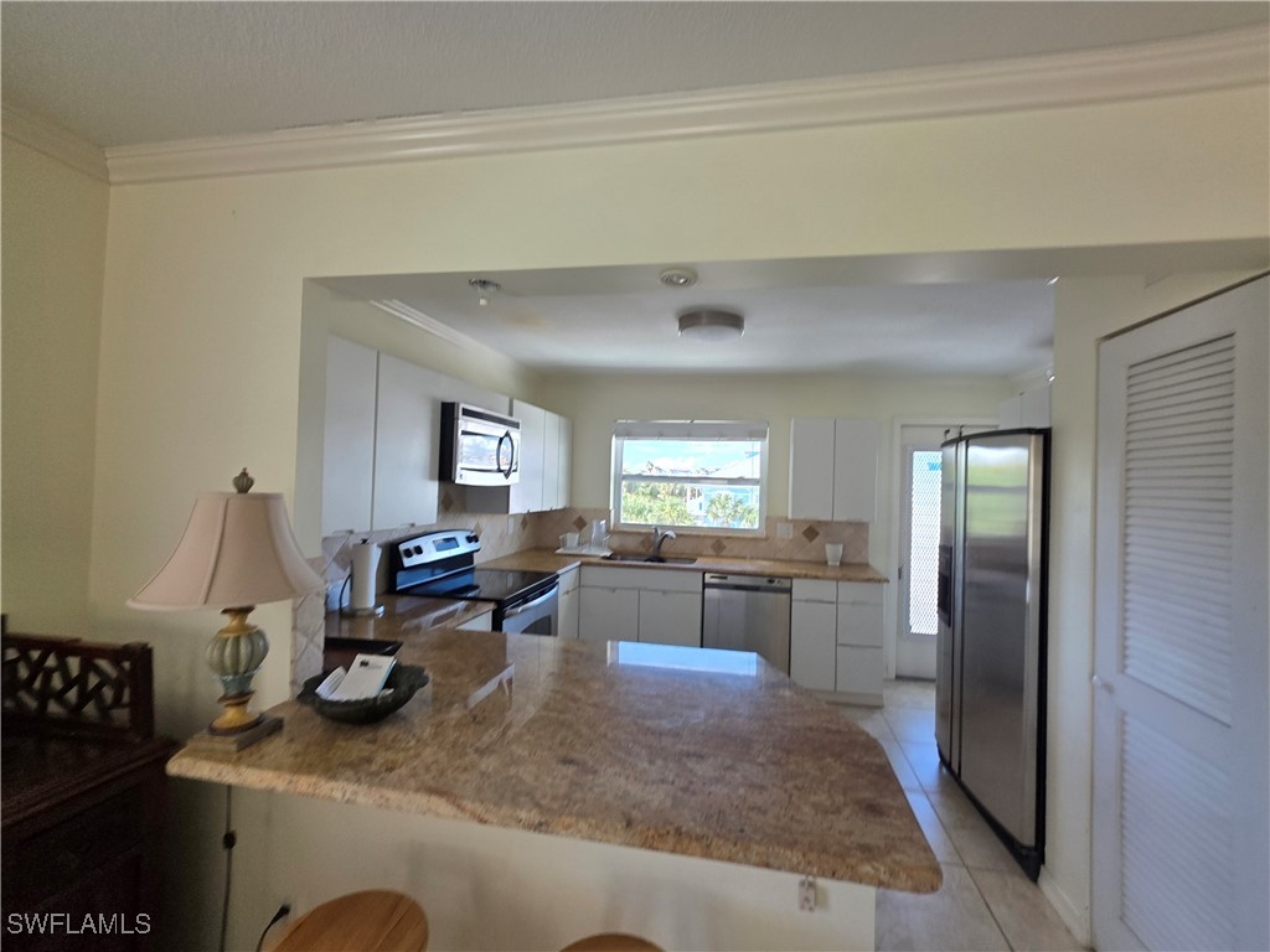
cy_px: 476
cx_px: 635
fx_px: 477
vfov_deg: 89.9
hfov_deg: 106.2
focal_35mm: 13
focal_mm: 2.2
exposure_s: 1/120
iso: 50
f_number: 1.9
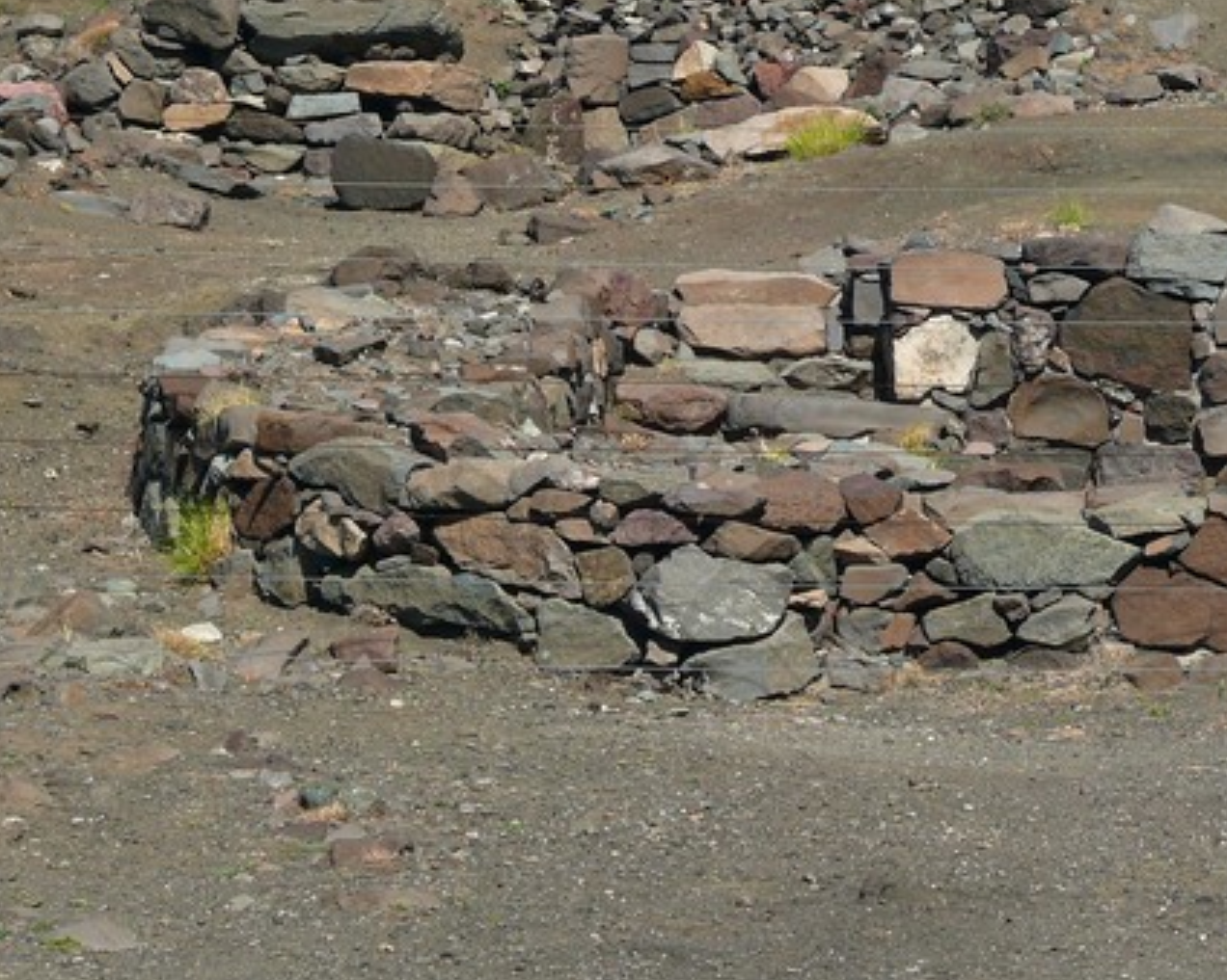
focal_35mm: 228
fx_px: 8278
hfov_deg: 8.5
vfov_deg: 6.8
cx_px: 868
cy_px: 199
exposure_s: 1/200
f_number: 5.6
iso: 100
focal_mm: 27.9
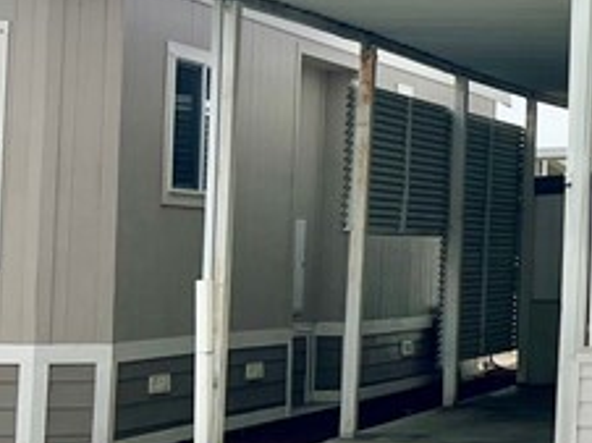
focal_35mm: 118
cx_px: 1229
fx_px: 2016
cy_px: 147
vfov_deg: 12.5
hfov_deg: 13.8
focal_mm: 5.7
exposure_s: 1/7463
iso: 50
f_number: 1.5
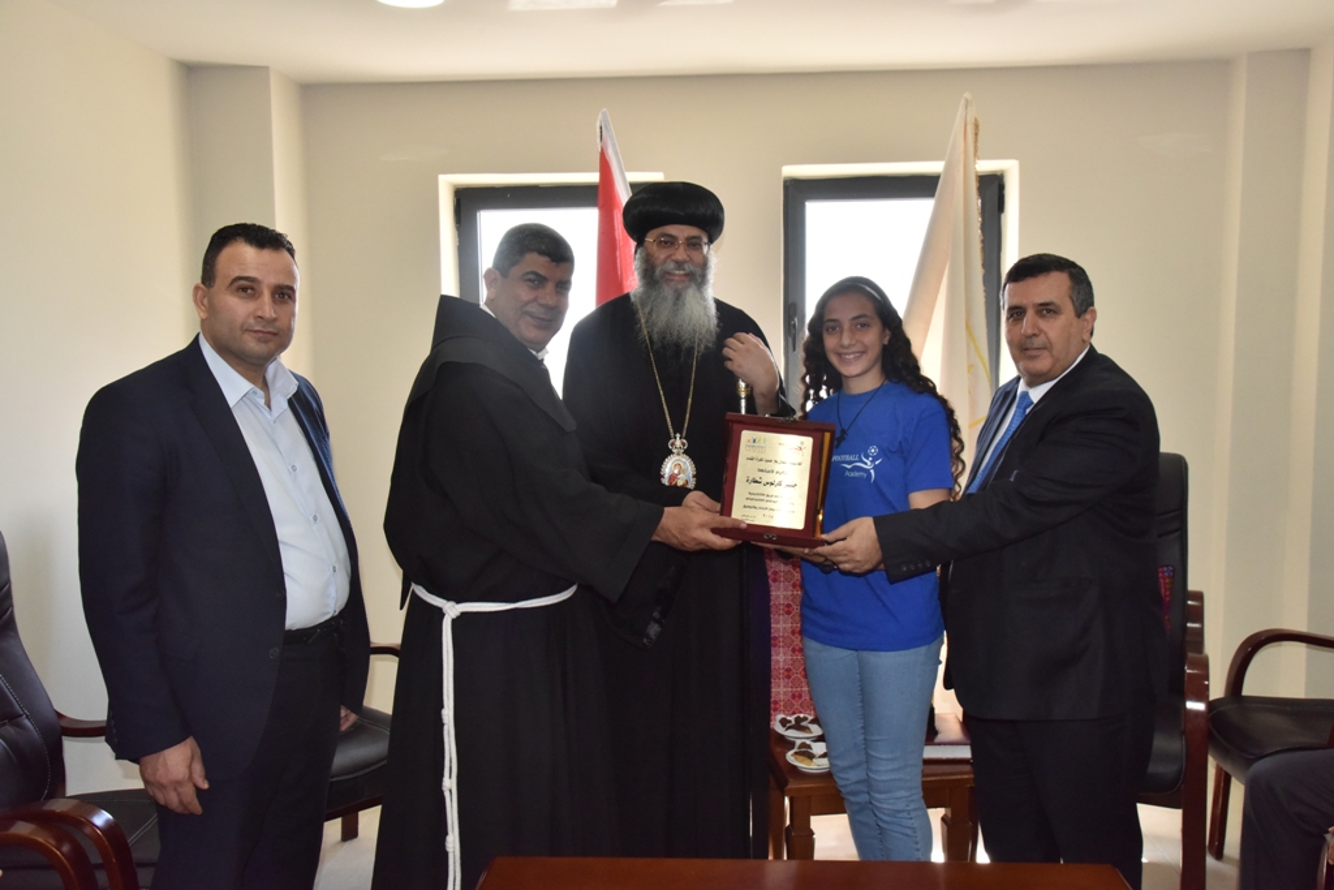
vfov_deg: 42.3
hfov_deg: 60.3
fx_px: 1149
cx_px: 667
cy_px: 445
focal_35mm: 31
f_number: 11
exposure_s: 1/250
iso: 3200
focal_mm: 31
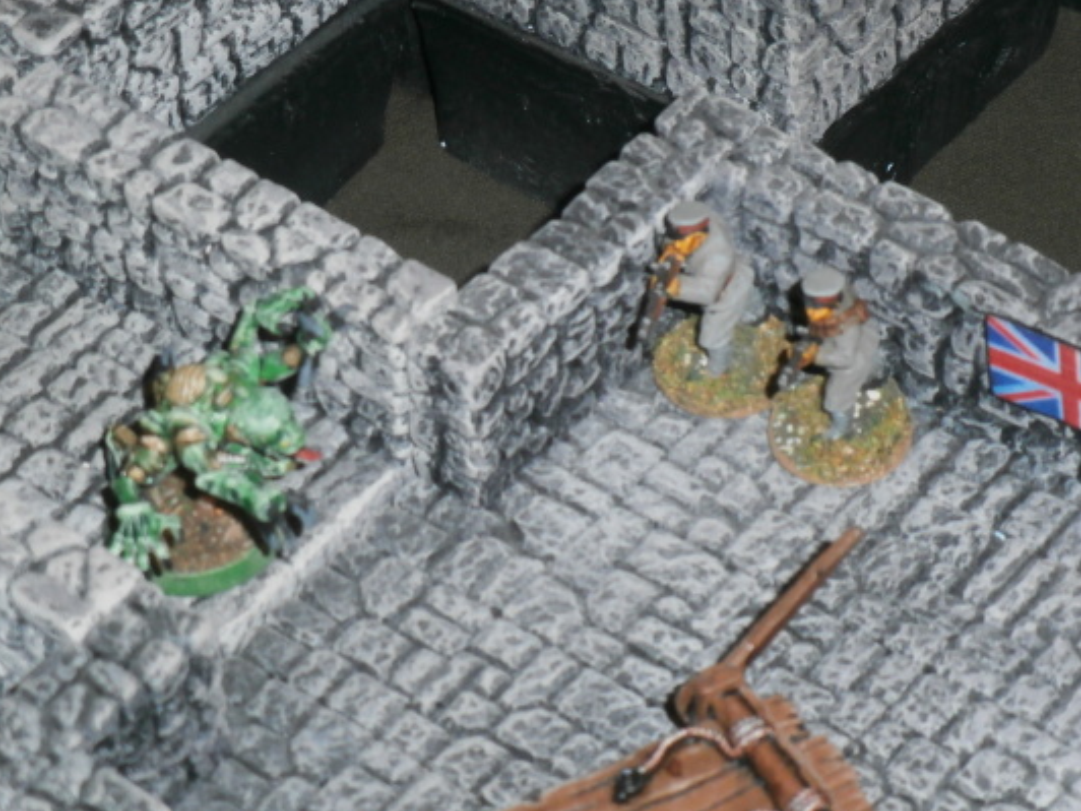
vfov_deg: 11.3
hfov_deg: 15.1
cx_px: 538
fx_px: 4091
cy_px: 404
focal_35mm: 131
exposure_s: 1/125
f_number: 6.5
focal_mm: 23.5
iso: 200
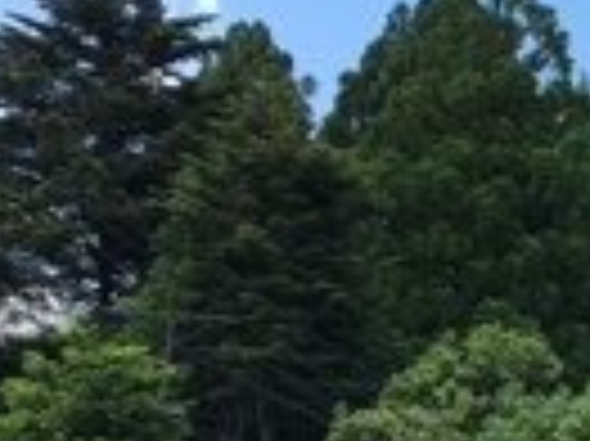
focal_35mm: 93
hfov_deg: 18.5
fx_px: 1584
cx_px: 910
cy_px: 358
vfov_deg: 15.8
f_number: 2.2
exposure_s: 1/864
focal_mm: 4.15
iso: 25
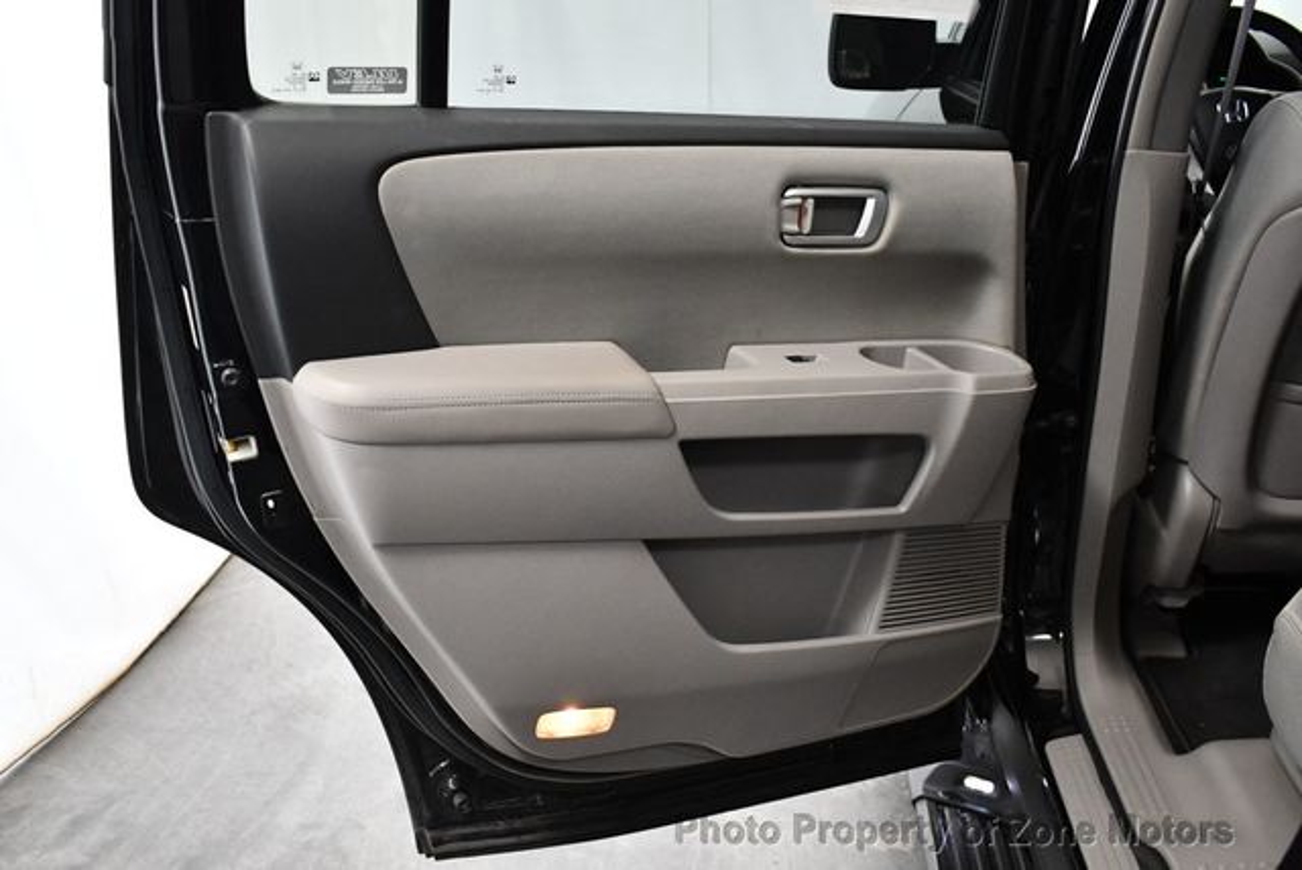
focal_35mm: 36
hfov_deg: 53.1
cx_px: 651
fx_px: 1303
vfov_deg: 36.9
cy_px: 435
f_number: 3.5
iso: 2000
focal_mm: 18
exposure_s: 1/125
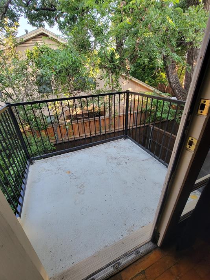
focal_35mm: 14
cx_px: 101
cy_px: 132
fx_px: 113
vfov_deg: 101.9
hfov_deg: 85.7
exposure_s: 1/60
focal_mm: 2.2
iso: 50
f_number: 2.2
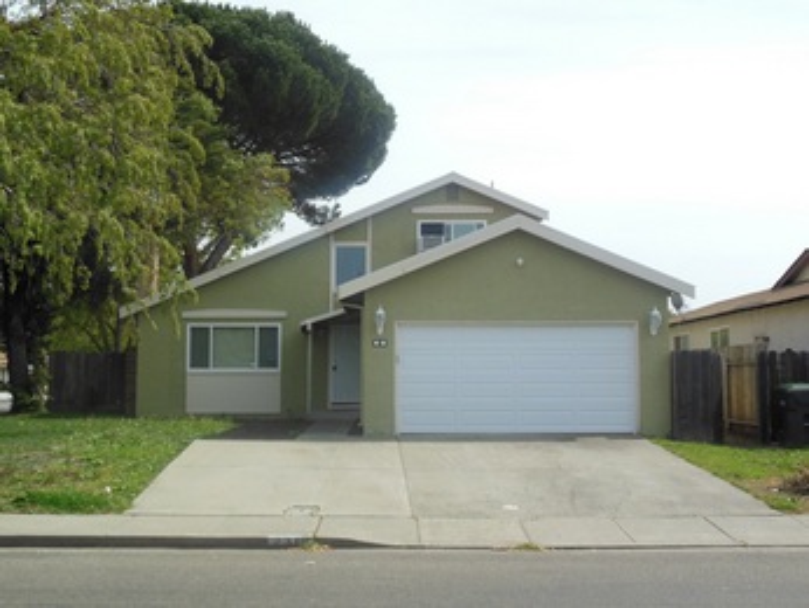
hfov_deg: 43.8
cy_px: 304
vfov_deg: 33.6
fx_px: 1006
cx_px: 404
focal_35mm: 43
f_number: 3.8
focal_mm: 7.7
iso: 125
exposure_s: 1/1000
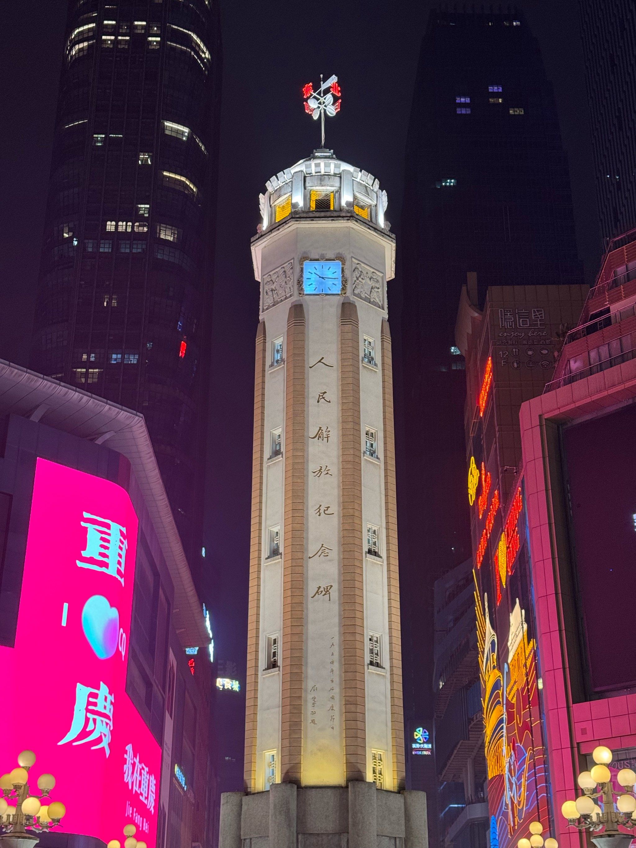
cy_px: 424
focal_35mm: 48
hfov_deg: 30.3
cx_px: 318
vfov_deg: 39.7
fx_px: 1176
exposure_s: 1/60
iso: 125
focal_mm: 6.76
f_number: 1.78
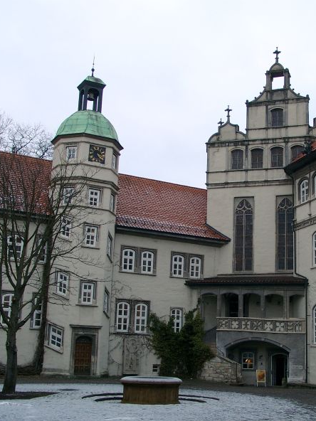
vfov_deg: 38.2
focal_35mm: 50
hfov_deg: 28.8
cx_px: 228
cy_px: 212
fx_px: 609
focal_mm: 7.69
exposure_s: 1/68.8
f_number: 4
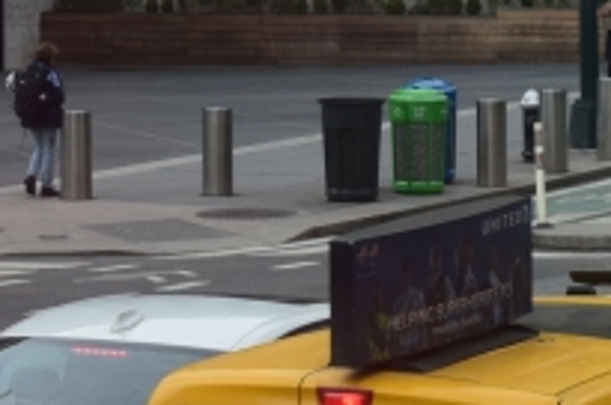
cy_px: -456
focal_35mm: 225
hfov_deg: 9.2
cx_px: 307
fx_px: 3813
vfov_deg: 5.9
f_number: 9
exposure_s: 1/160
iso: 400
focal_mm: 30
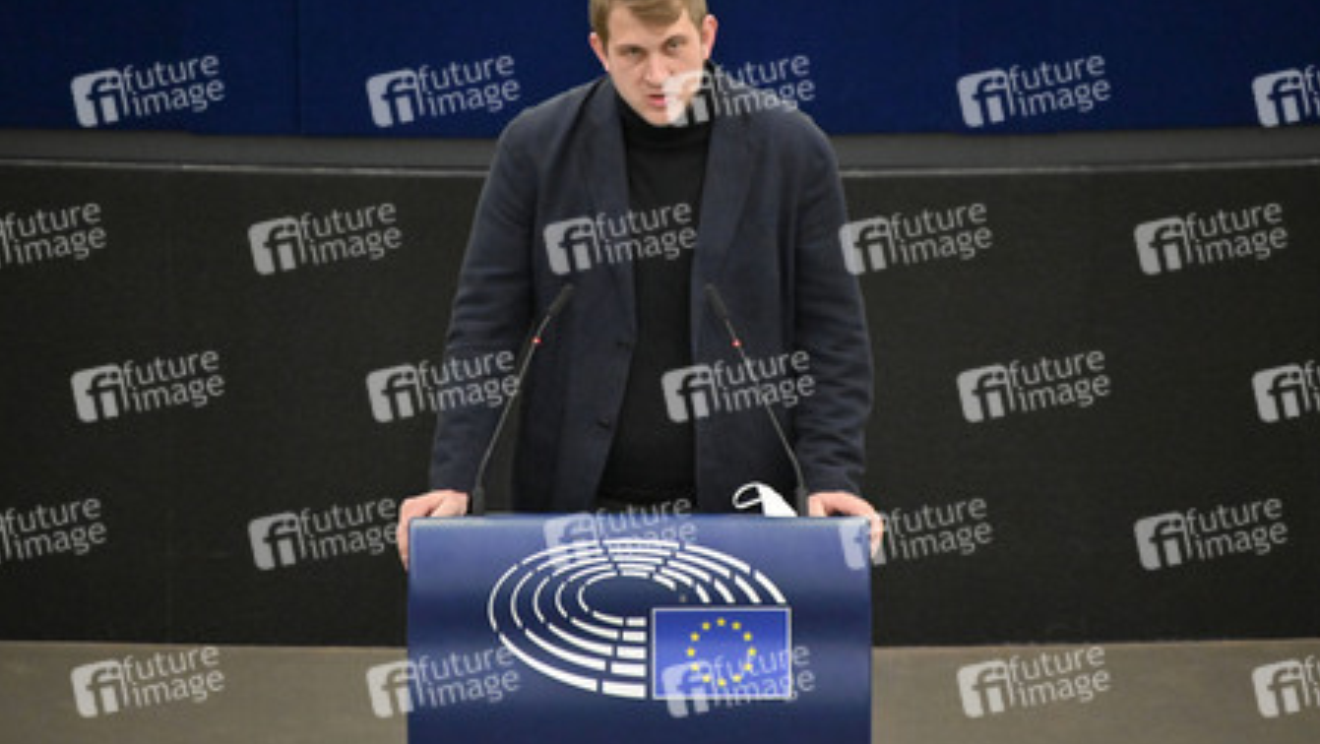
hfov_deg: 4.1
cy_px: 313
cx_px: 659
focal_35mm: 527
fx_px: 18456
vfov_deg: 2.3
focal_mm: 500
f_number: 6.3
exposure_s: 1/400
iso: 6400
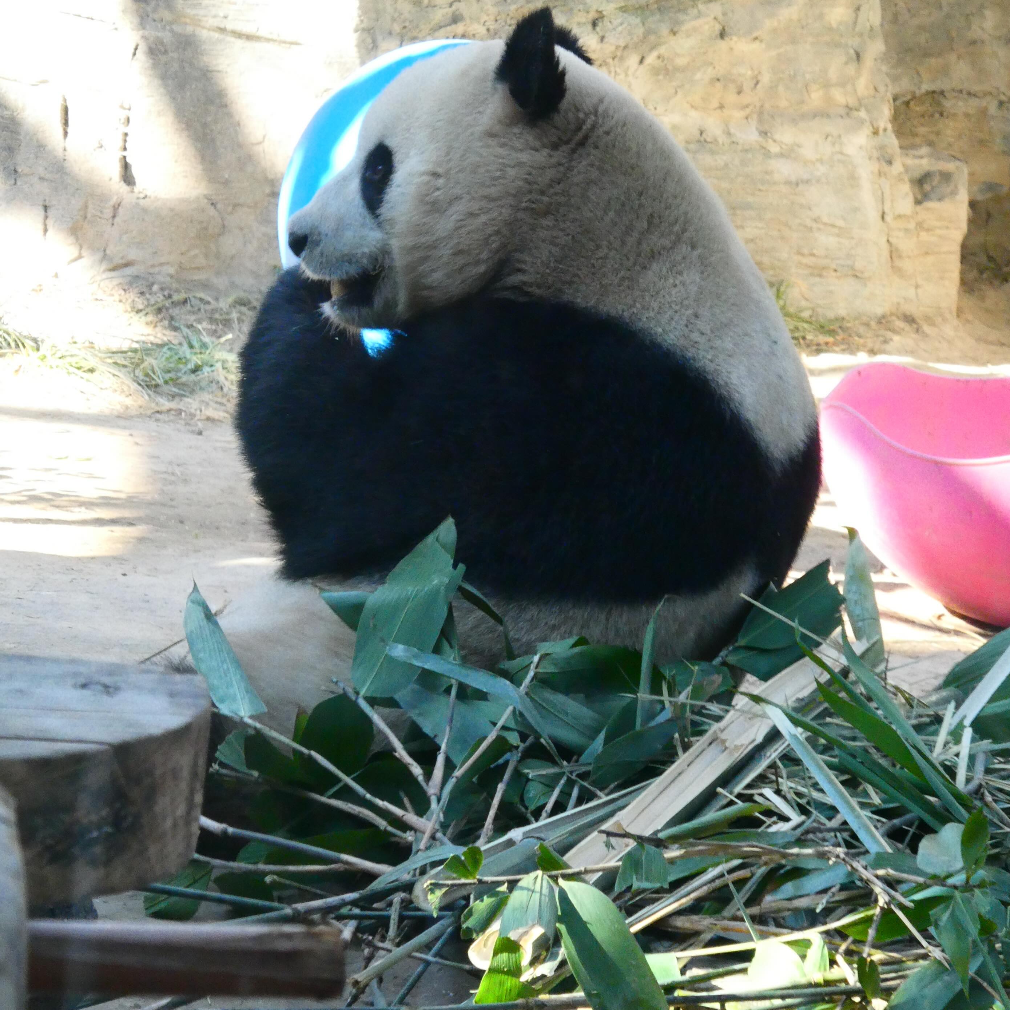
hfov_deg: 6.4
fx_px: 9012
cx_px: 506
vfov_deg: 6.4
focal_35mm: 273
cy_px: 359
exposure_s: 1/80
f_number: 5.6
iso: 500
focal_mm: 41.4
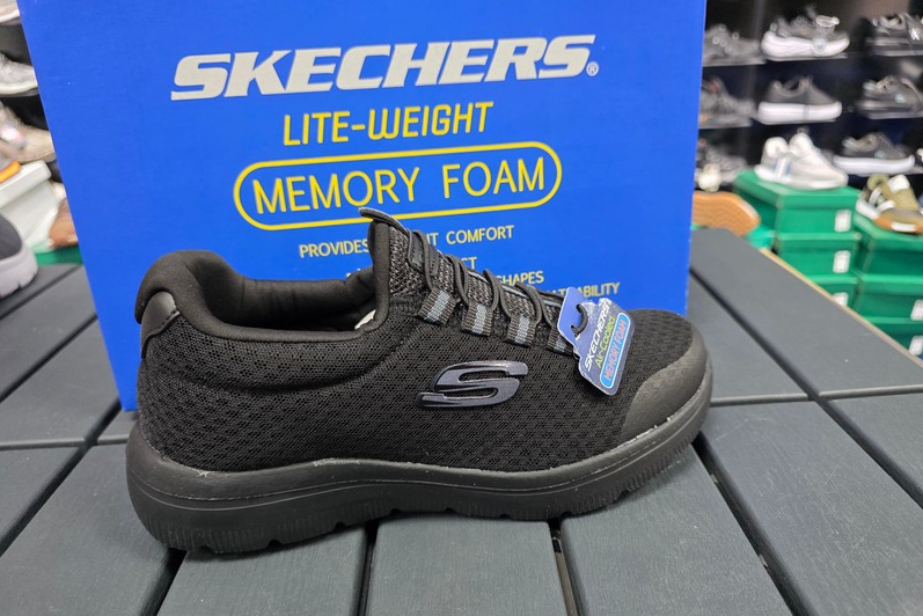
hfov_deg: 73.7
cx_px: 461
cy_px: 330
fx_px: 616
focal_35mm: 24
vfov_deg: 53.1
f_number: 1.7
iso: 320
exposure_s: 1/100
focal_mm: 6.3
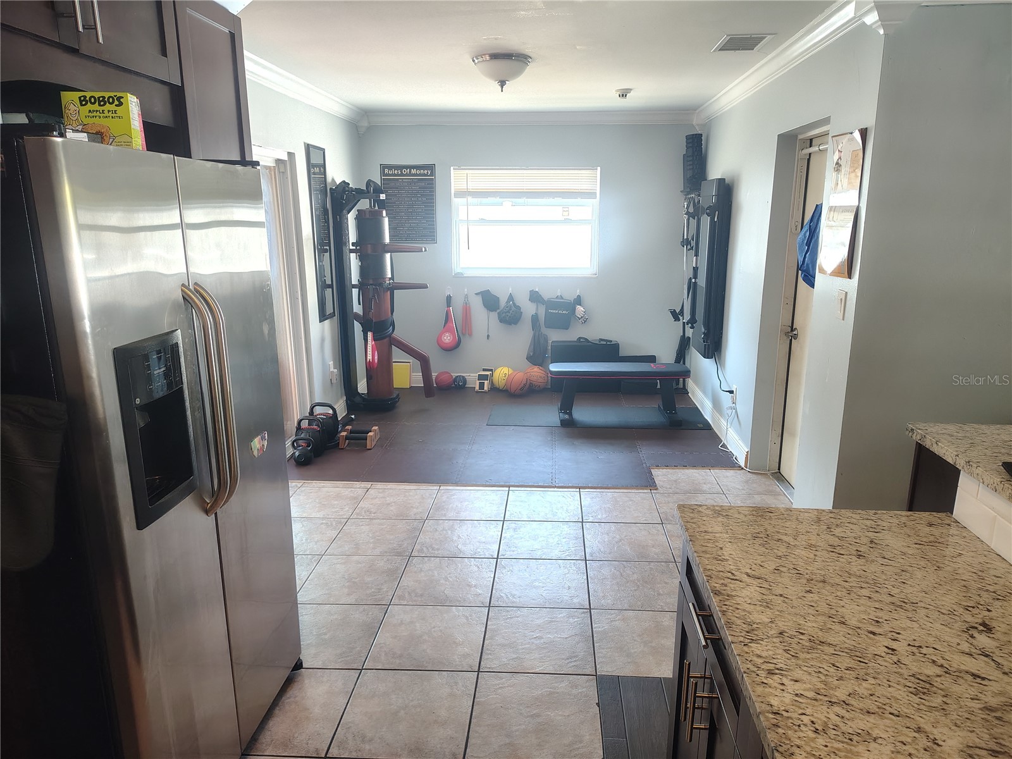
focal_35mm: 24
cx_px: 506
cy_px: 380
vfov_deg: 56.8
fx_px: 702
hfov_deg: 71.6
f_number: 1.8
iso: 999
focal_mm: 5.56
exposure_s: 1/120
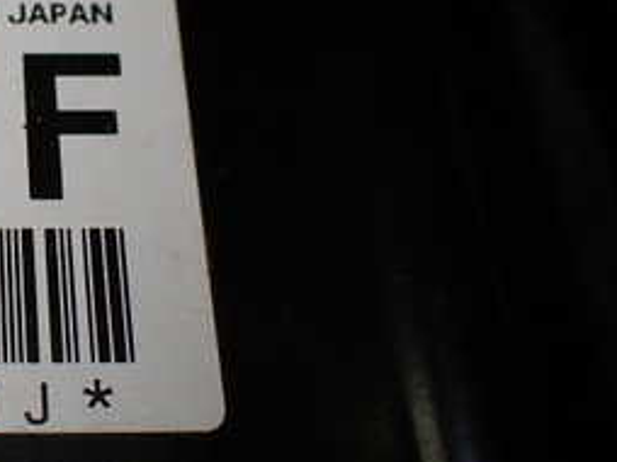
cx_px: -44
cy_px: 131
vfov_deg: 20.6
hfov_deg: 25.6
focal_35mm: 71
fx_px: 1264
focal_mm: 5.4
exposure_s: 1/160
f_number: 3.2
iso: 100
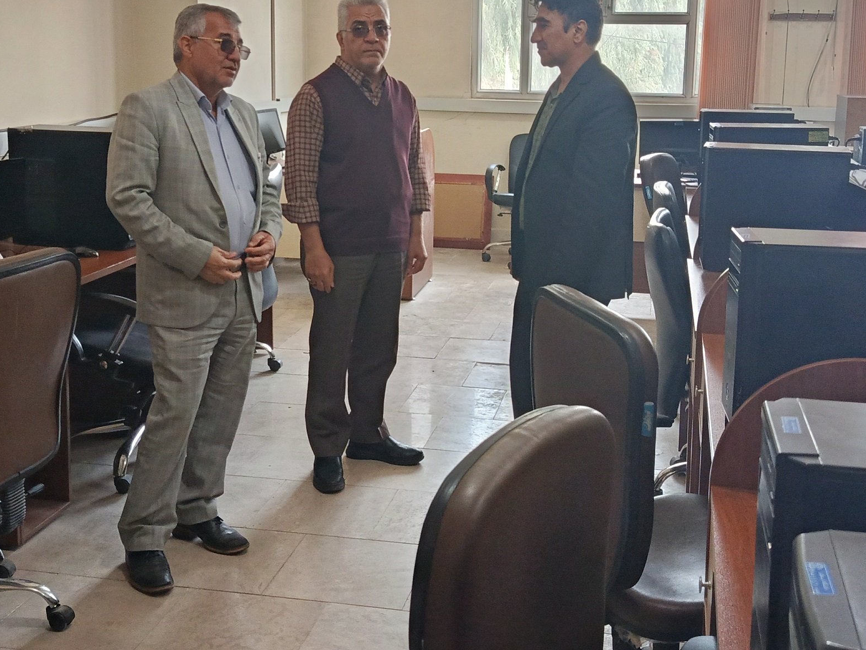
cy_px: 214
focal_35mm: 46
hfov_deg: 41.2
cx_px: 453
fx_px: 1151
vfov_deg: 31.3
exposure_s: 1/50
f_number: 1.7
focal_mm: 5.24
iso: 646
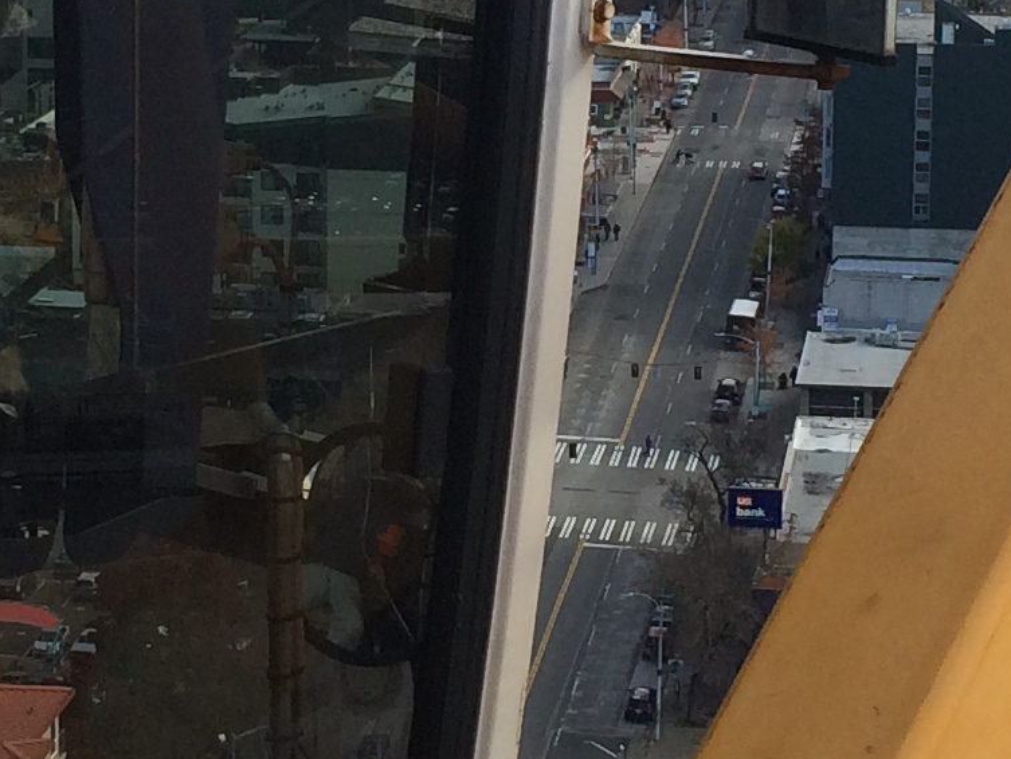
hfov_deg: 15.2
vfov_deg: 11.4
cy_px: 136
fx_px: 3797
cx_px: 493
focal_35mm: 130
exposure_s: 1/892
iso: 32
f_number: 2.2
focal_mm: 4.12
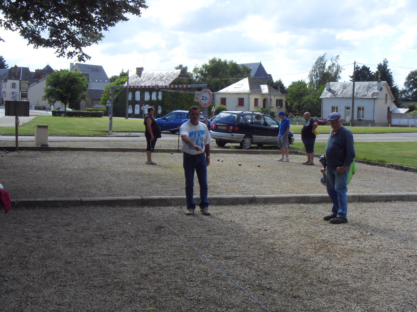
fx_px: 723
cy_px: 156
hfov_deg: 32.2
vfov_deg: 24.4
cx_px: 208
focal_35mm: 60
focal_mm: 10.2
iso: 80
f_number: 7
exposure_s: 1/180
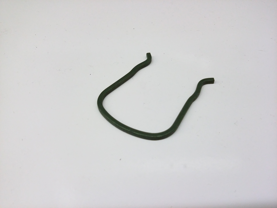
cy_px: 104
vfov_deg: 44.2
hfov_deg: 56.8
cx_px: 138
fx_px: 256
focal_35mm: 32
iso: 200
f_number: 2.4
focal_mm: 3.4
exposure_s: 1/30
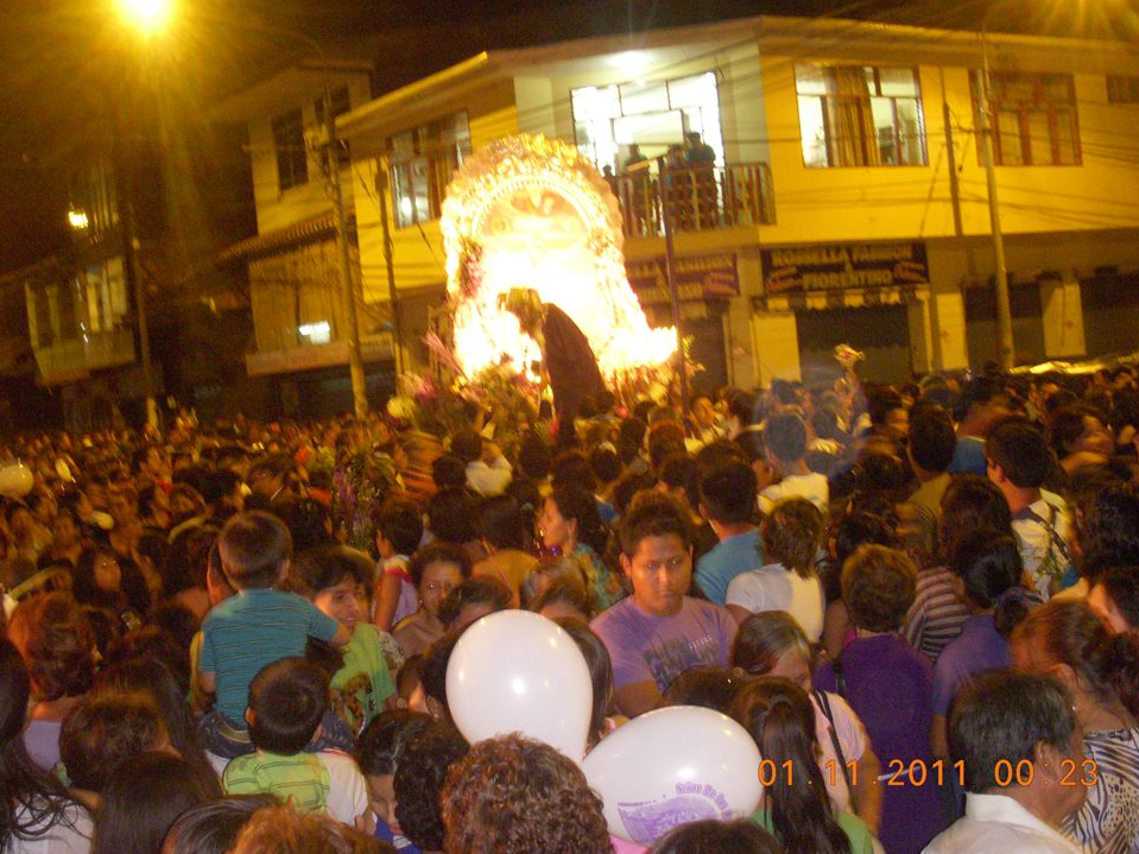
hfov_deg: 38.9
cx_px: 553
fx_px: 1612
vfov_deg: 29.7
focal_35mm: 49
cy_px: 420
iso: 400
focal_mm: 7.9
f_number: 3.4
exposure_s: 1/5
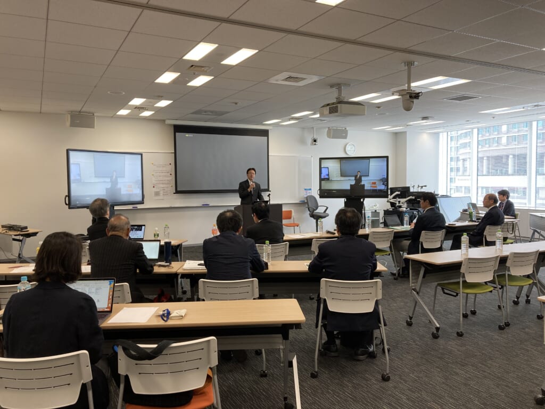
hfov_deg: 63.4
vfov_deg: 49.7
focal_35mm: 28
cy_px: 204
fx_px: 441
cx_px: 272
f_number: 1.8
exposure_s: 1/50
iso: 50
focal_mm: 3.99
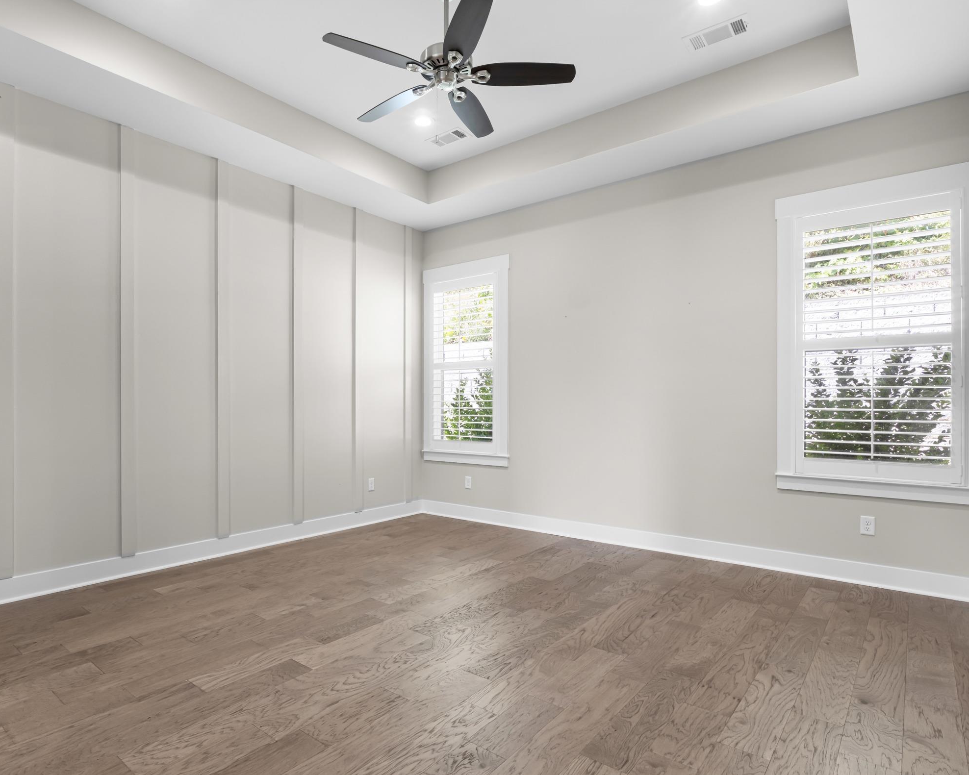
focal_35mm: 19
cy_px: 406
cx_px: 431
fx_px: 557
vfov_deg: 69.6
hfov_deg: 81.7
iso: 200
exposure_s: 1/4
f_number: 9
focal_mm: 10.9
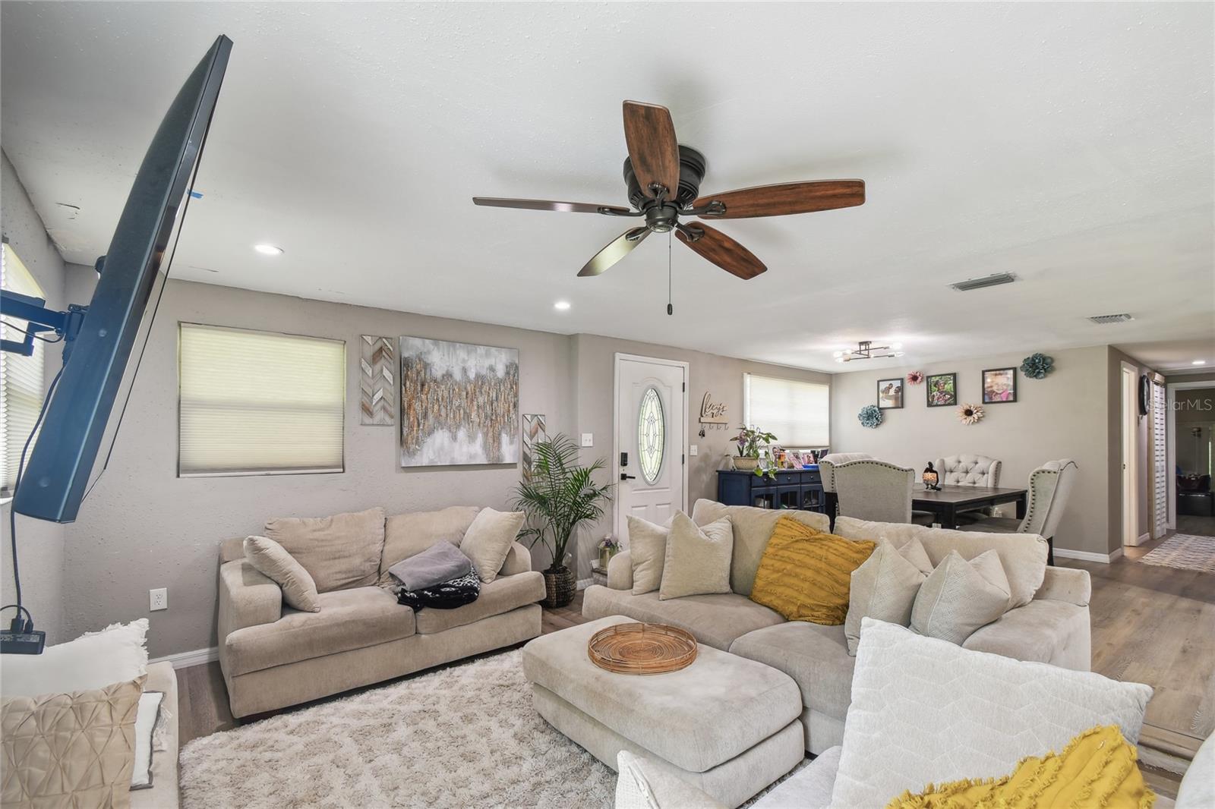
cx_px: 608
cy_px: 404
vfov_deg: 77.3
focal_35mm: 15
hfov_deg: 100.4
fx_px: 506
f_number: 7.1
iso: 100
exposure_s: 1/2
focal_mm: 10
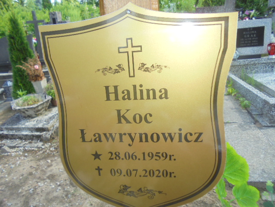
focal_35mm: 26
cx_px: 138
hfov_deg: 67.3
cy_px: 104
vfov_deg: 53.1
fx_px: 207
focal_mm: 4.6
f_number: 3.5
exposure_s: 1/125
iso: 100
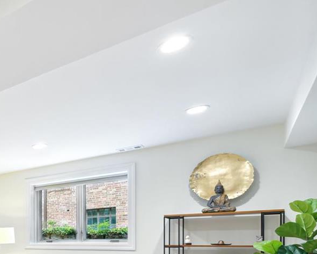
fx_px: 310
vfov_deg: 40.1
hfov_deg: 38.3
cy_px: 243
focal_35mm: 33
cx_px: -72
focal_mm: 13
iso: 250
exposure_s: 1/6
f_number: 8
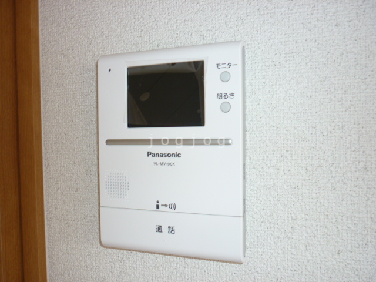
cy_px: 141
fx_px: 358
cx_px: 188
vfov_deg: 42.9
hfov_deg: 55.4
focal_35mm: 33
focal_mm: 5.5
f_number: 2.8
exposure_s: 1/30
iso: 100
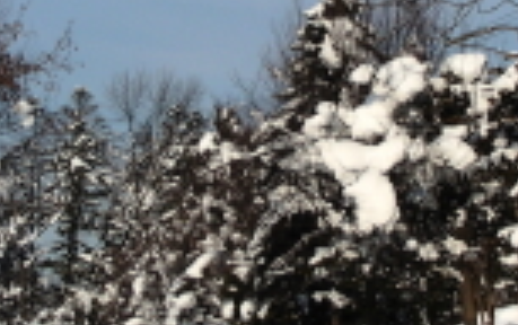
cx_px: 251
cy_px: 14
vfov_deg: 10.4
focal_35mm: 126
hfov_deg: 16.6
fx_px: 1781
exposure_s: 1/350
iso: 50
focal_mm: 6.3
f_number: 4
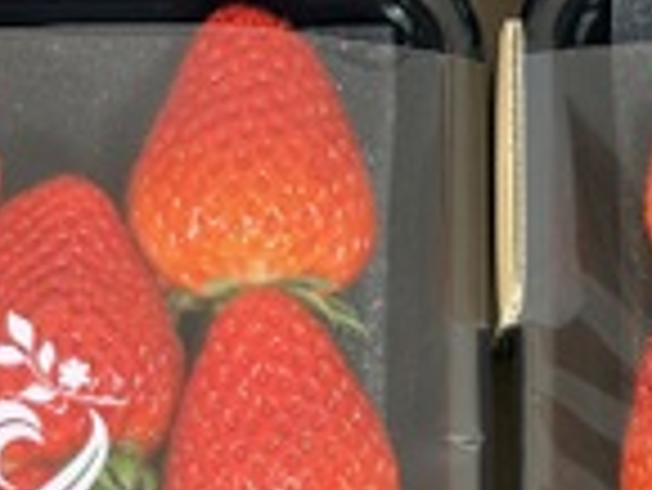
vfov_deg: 9.3
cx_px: 526
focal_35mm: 159
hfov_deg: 12.4
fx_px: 2997
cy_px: 512
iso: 200
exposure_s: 1/33
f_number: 1.78
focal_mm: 6.76
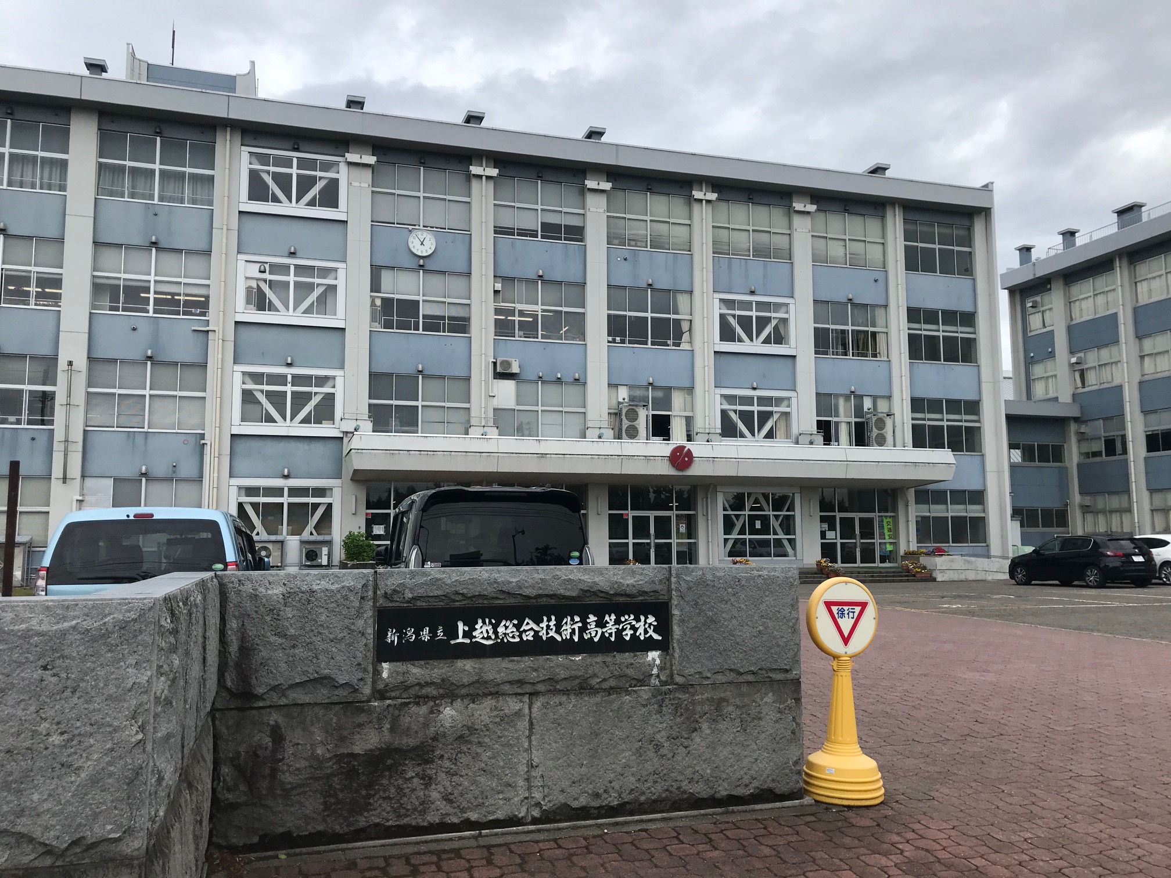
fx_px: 947
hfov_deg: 63.4
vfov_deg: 49.7
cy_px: 439
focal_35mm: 28
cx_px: 586
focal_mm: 3.99
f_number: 1.8
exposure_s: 1/2519
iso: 20
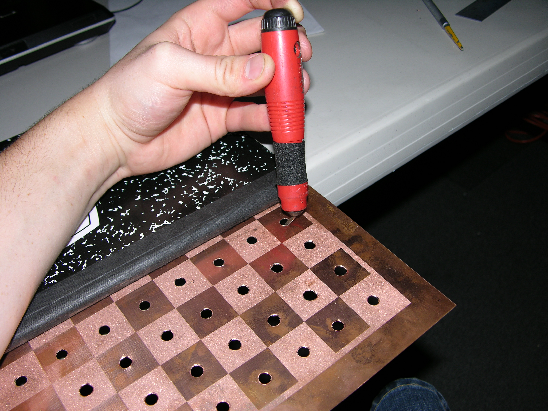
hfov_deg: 52.6
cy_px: 206
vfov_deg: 40.7
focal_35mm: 35
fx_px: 554
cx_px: 274
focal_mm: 8.9
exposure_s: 1/60.1
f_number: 2.8
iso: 50
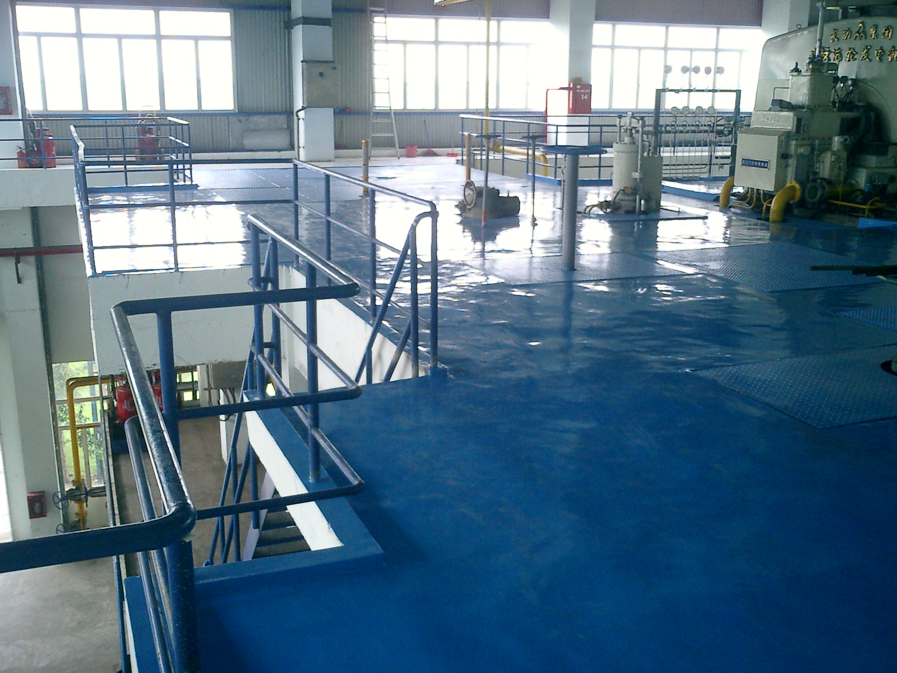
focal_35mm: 36
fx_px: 933
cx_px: 448
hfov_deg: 51.4
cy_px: 336
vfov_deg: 39.7
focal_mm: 7.5
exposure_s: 1/80
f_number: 3.2
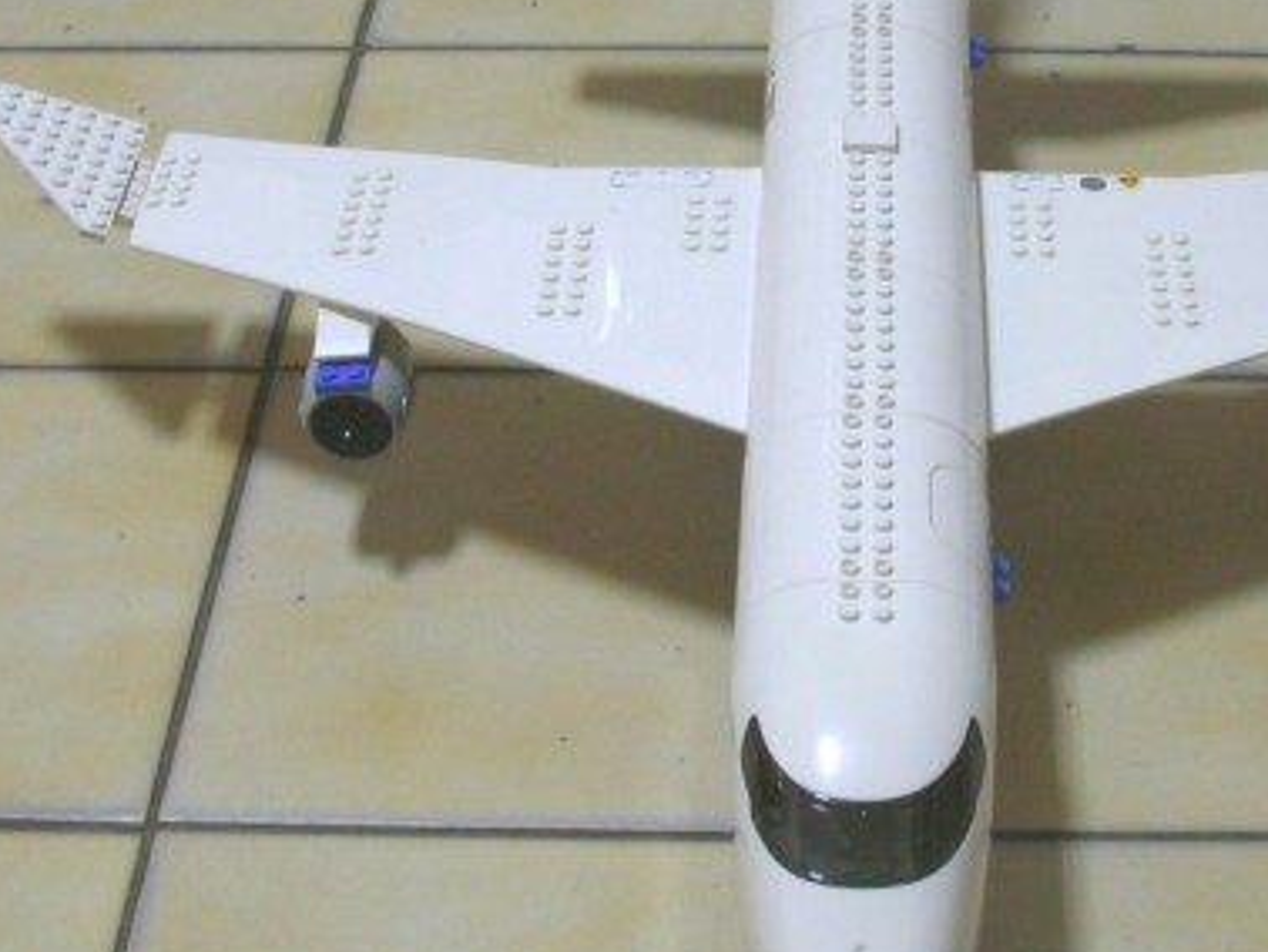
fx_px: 2712
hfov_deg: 26.2
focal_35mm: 74
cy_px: 342
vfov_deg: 19.9
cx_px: 845
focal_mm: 5.8
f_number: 3
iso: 100
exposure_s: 1/8.4
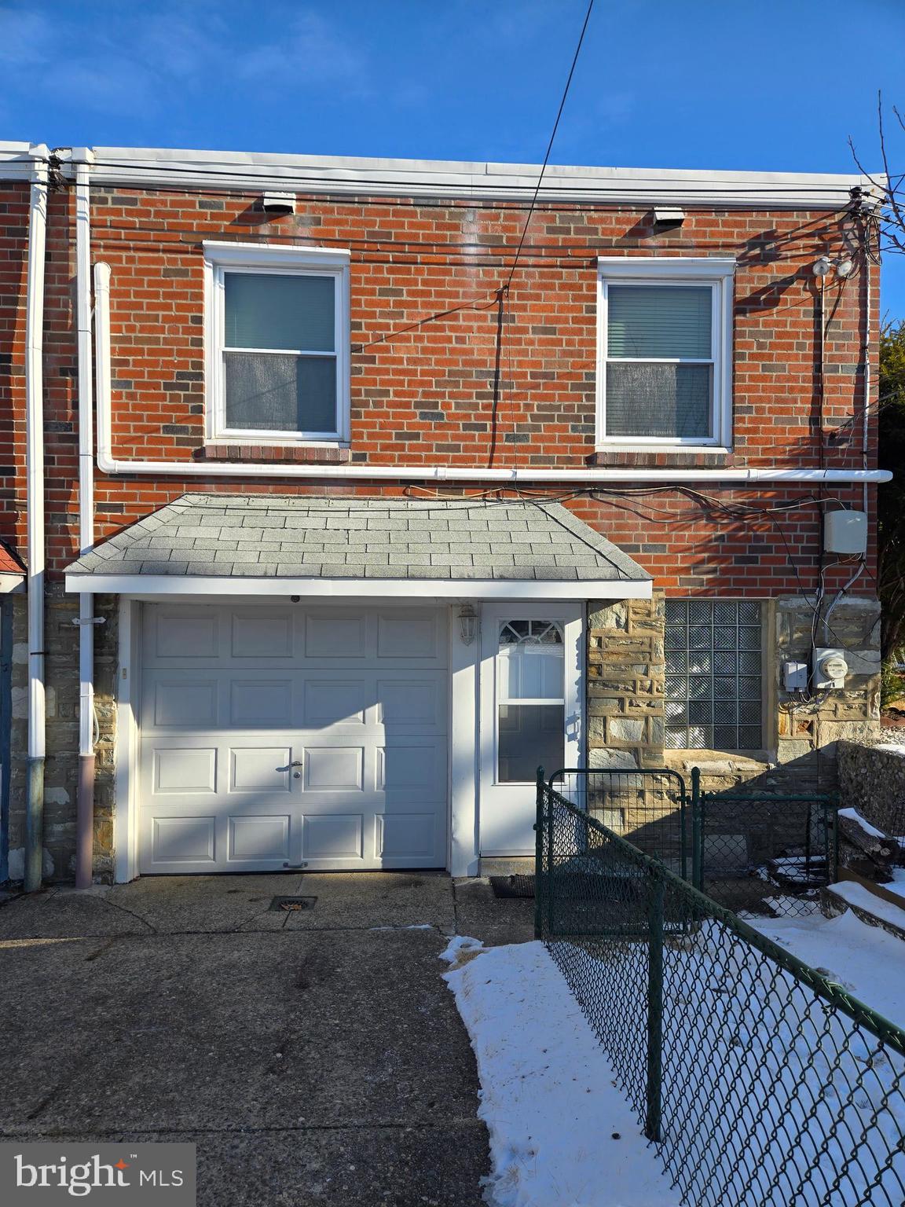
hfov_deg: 58.9
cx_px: 452
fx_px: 802
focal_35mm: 23
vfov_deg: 73.9
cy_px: 604
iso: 25
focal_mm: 5.4
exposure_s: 1/1090
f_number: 1.8
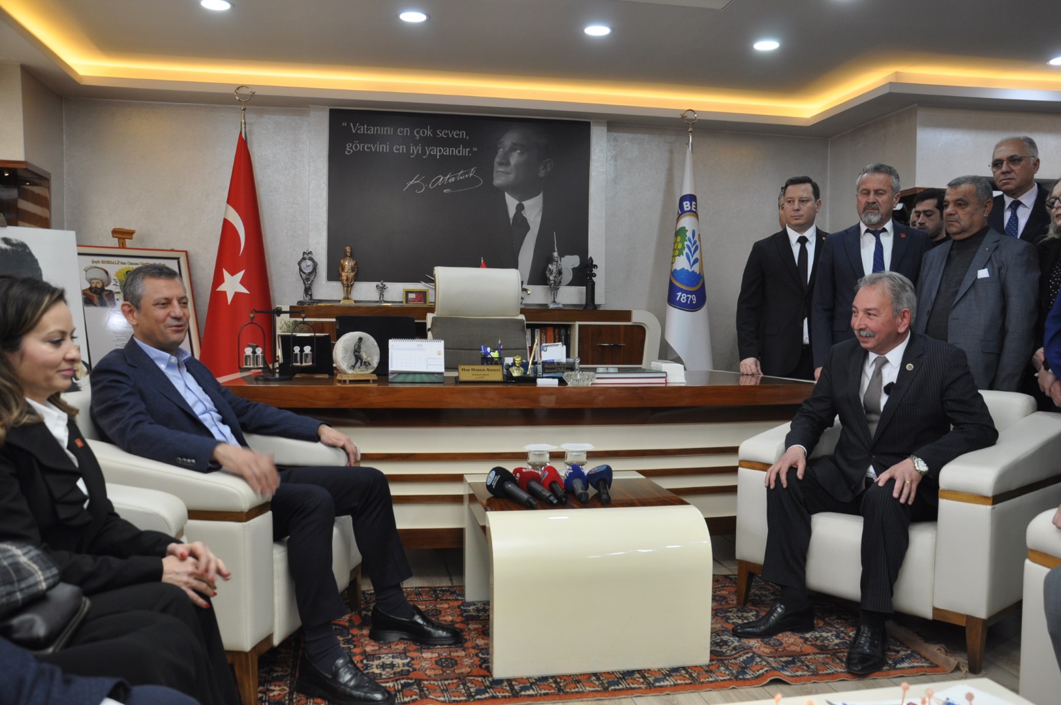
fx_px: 927
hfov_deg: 59.5
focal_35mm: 32
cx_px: 530
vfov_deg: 41.6
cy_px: 352
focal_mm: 21
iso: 400
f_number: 5
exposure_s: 1/25
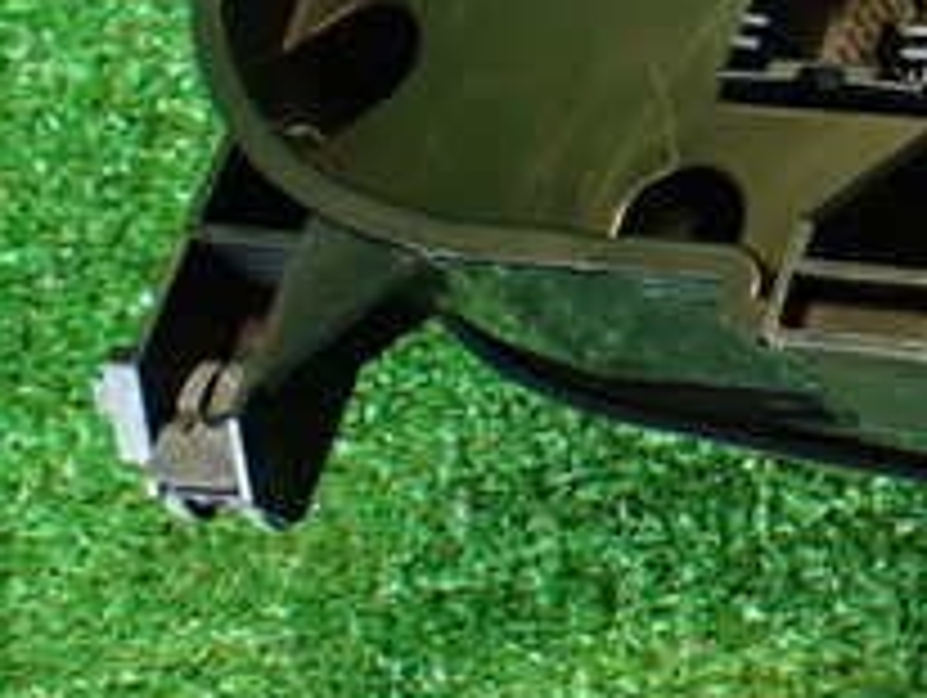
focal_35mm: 93
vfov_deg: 15.7
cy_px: 32
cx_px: 1346
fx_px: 2493
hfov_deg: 18.8
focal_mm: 5.79
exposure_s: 1/30
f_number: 2.4
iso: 250
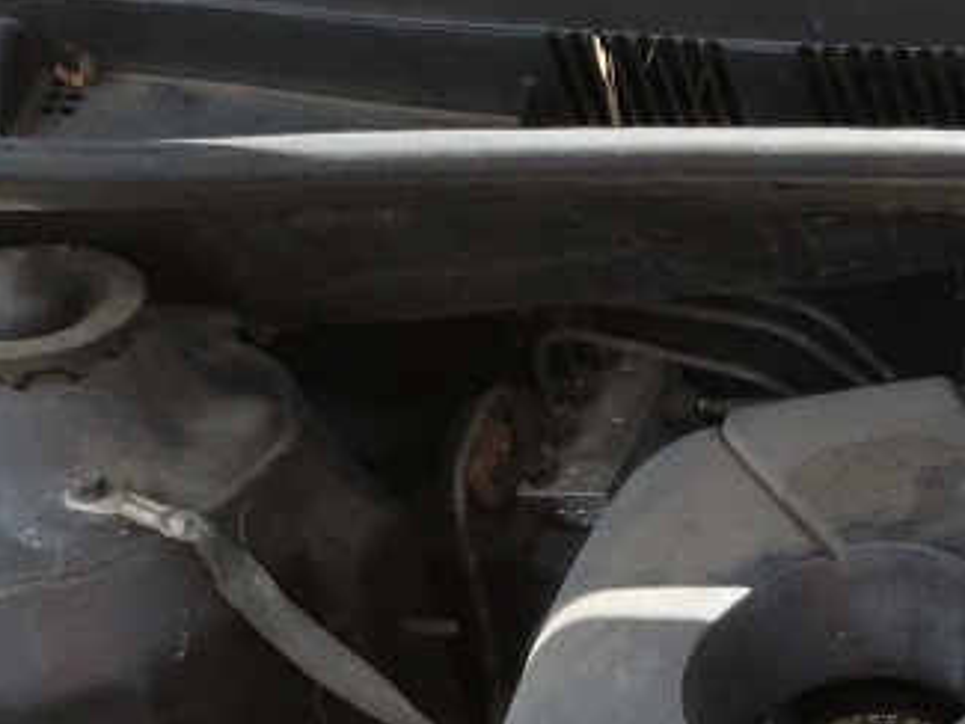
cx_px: 1823
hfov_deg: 13.5
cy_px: 1131
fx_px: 3570
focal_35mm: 128
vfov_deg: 11.1
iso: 50
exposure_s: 1/667
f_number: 1.5
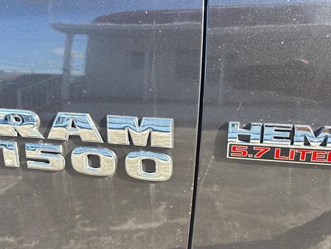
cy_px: 149
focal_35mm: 35
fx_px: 335
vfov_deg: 40.6
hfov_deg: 52.6
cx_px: 169
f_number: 1.6
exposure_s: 1/390
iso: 50
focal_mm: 5.96
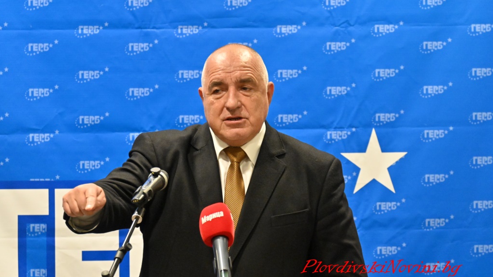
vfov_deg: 4.4
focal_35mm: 273
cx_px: 246
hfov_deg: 7.9
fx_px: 3568
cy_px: 141
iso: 10000
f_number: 8
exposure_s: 1/250
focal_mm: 260
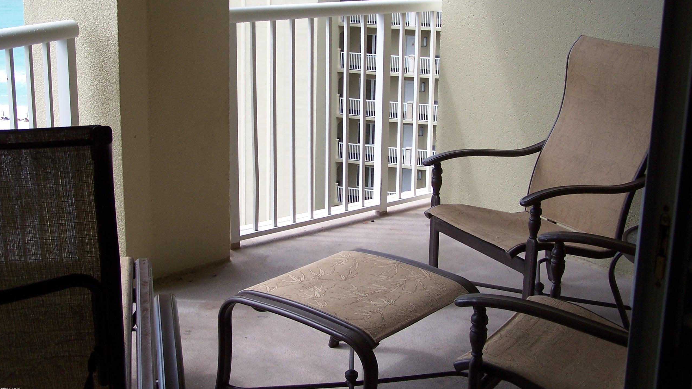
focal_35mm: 53
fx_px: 973
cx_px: 350
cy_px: 143
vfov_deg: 22.6
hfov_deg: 39.2
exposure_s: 1/400
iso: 80
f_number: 3
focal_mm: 8
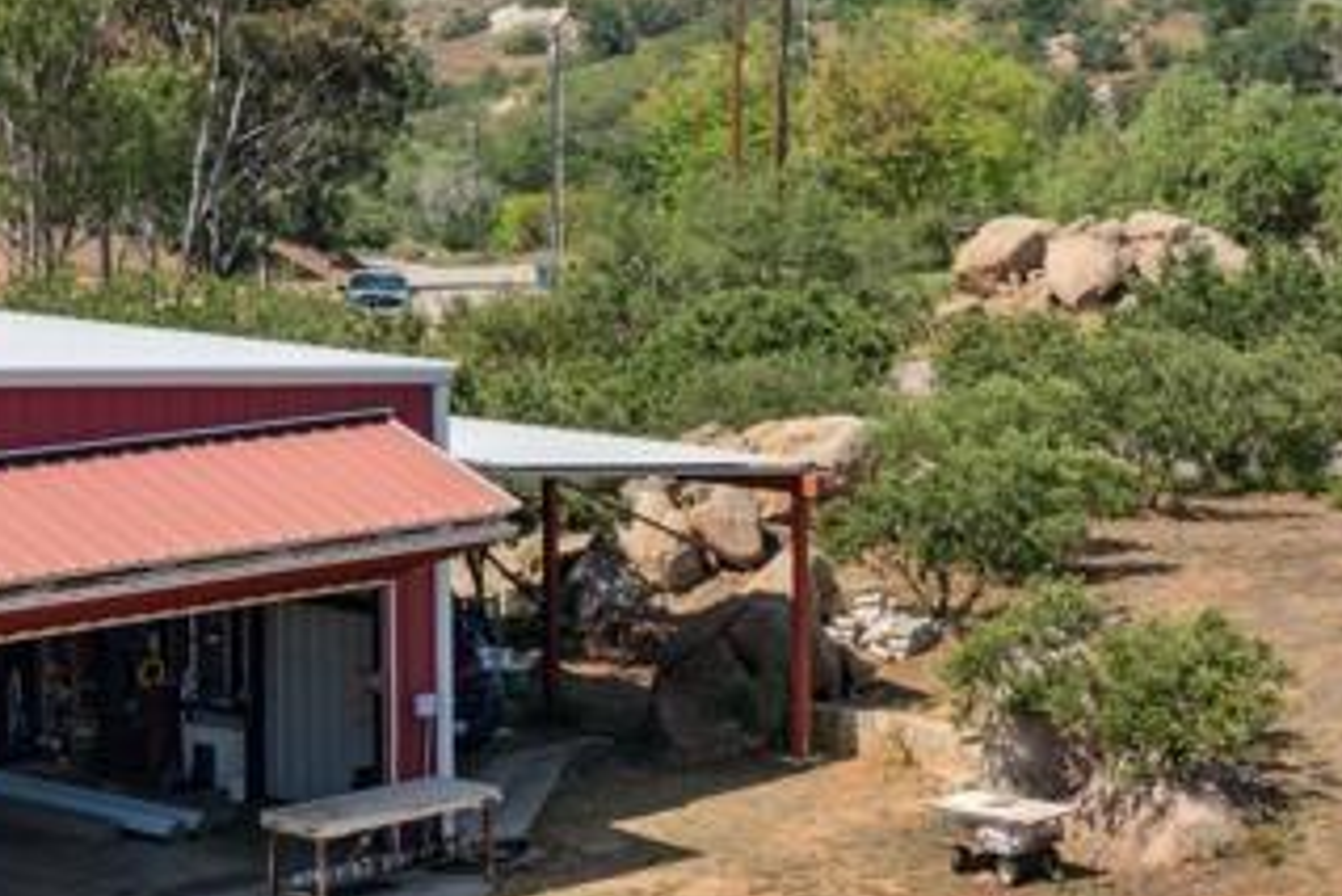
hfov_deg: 18.4
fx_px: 3941
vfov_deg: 12.9
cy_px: 95
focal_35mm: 106
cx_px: 1599
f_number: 11
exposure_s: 1/320
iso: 400
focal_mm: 25.9
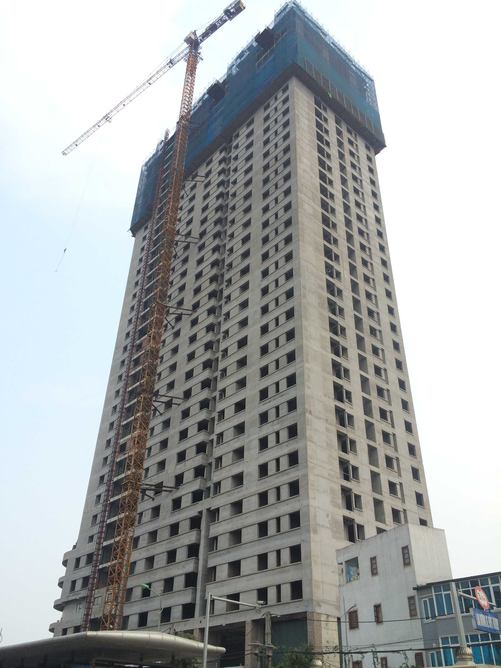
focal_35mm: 30
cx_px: 250
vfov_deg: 60.0
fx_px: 579
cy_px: 334
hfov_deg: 46.8
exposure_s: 1/892
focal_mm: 4.12
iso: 32
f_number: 2.2
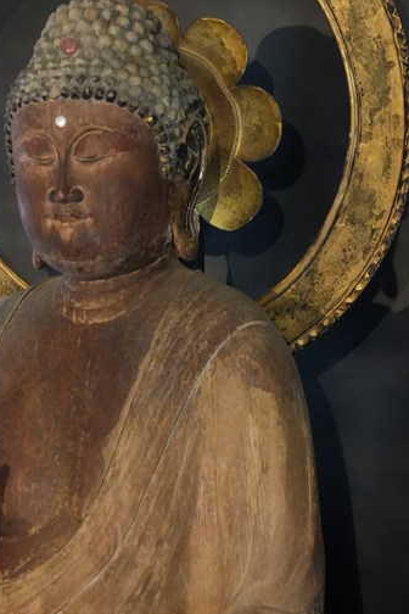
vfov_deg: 15.3
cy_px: 369
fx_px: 2283
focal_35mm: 134
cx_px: 9
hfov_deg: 10.2
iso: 12800
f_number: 4
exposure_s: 1/60
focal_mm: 66
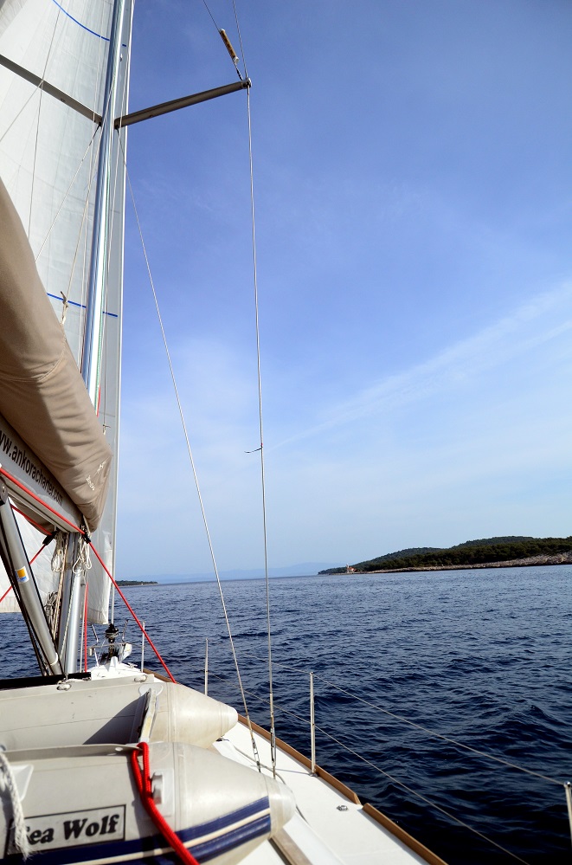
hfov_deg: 67.1
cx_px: 286
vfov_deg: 90.1
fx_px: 431
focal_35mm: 18
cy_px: 432
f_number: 4.5
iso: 640
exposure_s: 1/8000
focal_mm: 12
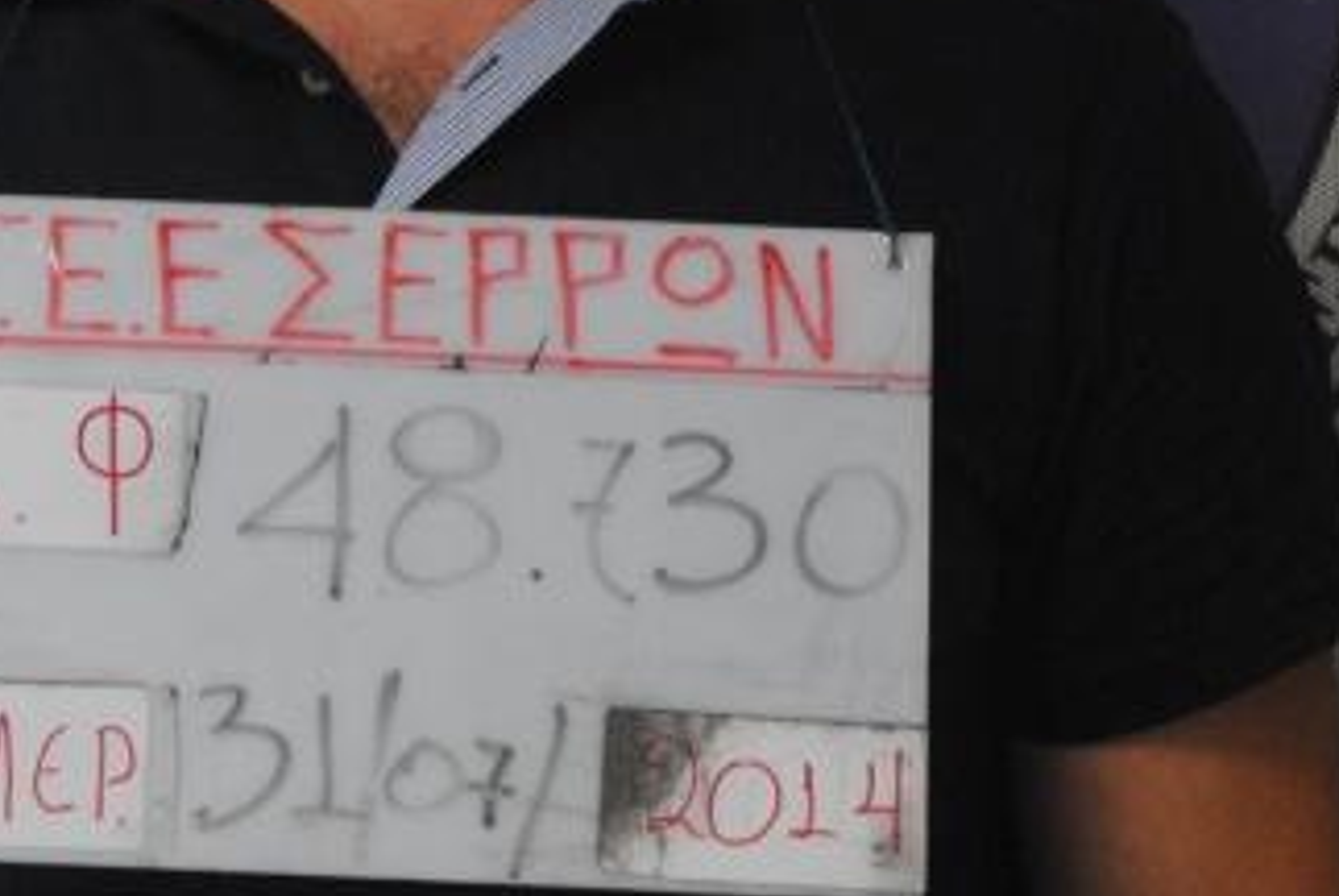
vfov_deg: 6.2
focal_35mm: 219
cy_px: -234
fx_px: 8153
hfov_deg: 9.4
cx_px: 502
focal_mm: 46
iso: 720
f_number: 4.5
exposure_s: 1/30
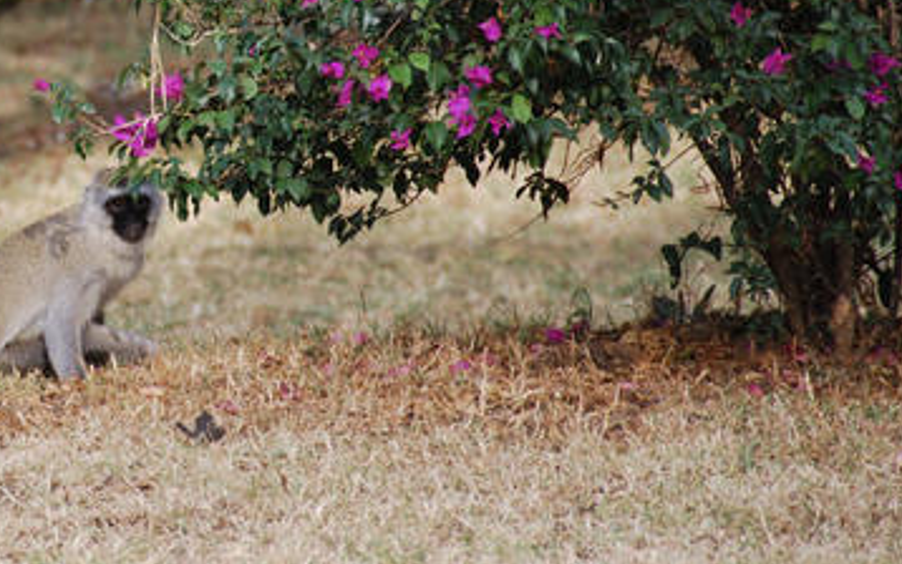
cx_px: 121
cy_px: 128
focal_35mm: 598
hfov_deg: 3.5
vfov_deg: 2.2
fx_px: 14705
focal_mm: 200
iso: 220
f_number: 5.6
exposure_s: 1/100
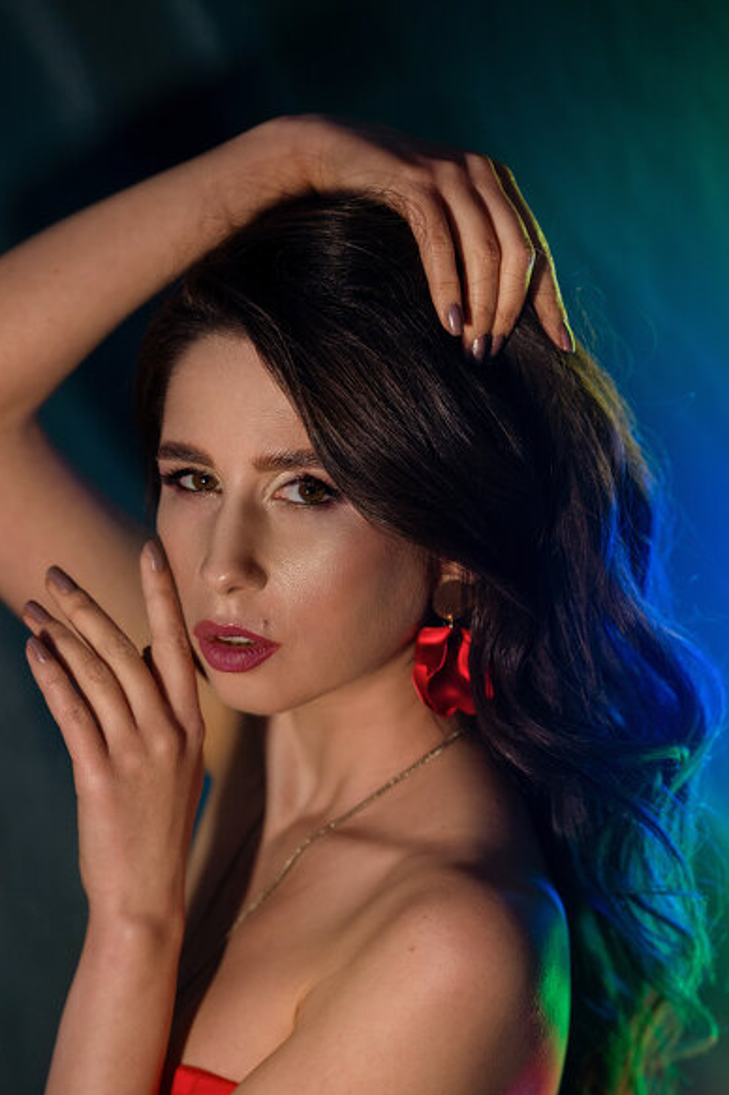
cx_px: 327
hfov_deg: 11.7
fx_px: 3558
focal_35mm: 117
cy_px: 680
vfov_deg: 17.5
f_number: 2.2
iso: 1000
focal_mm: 85
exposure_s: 1/125
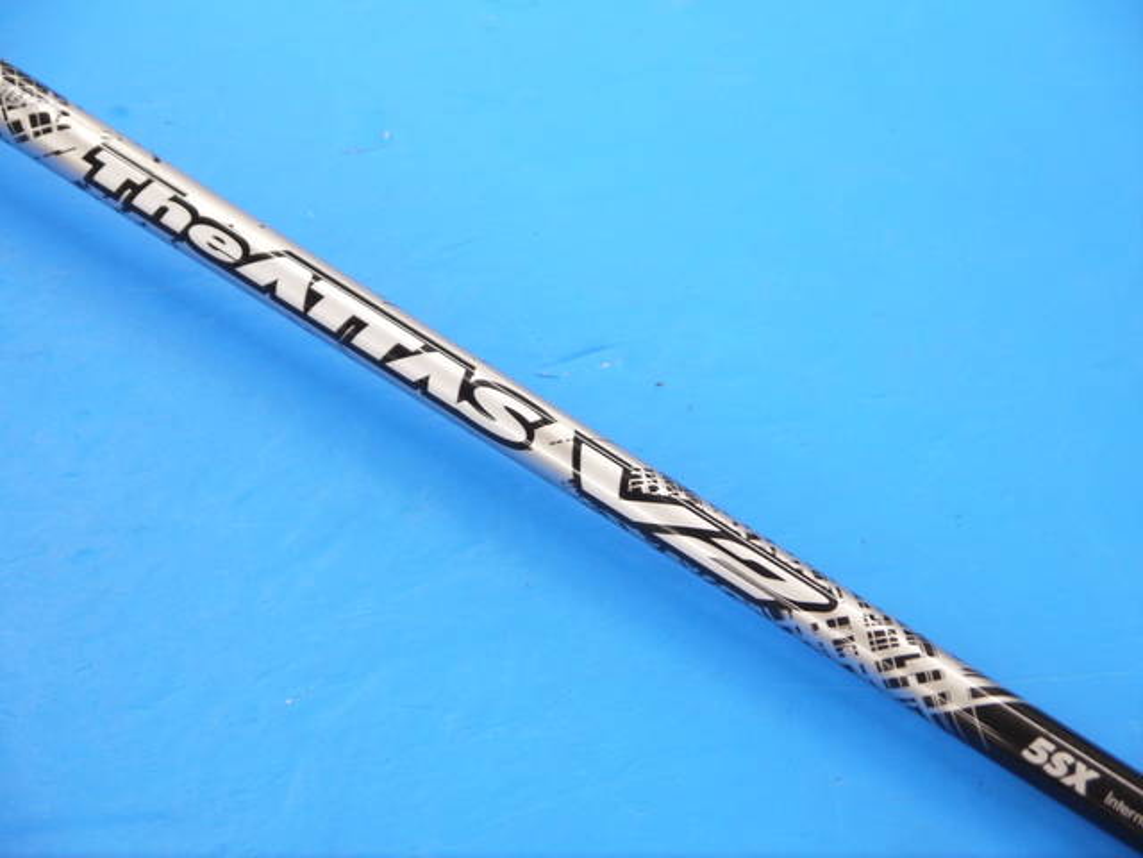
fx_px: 2774
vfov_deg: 17.6
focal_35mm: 84
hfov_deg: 23.3
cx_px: 572
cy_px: 429
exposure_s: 1/80
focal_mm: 42
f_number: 5.6
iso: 640
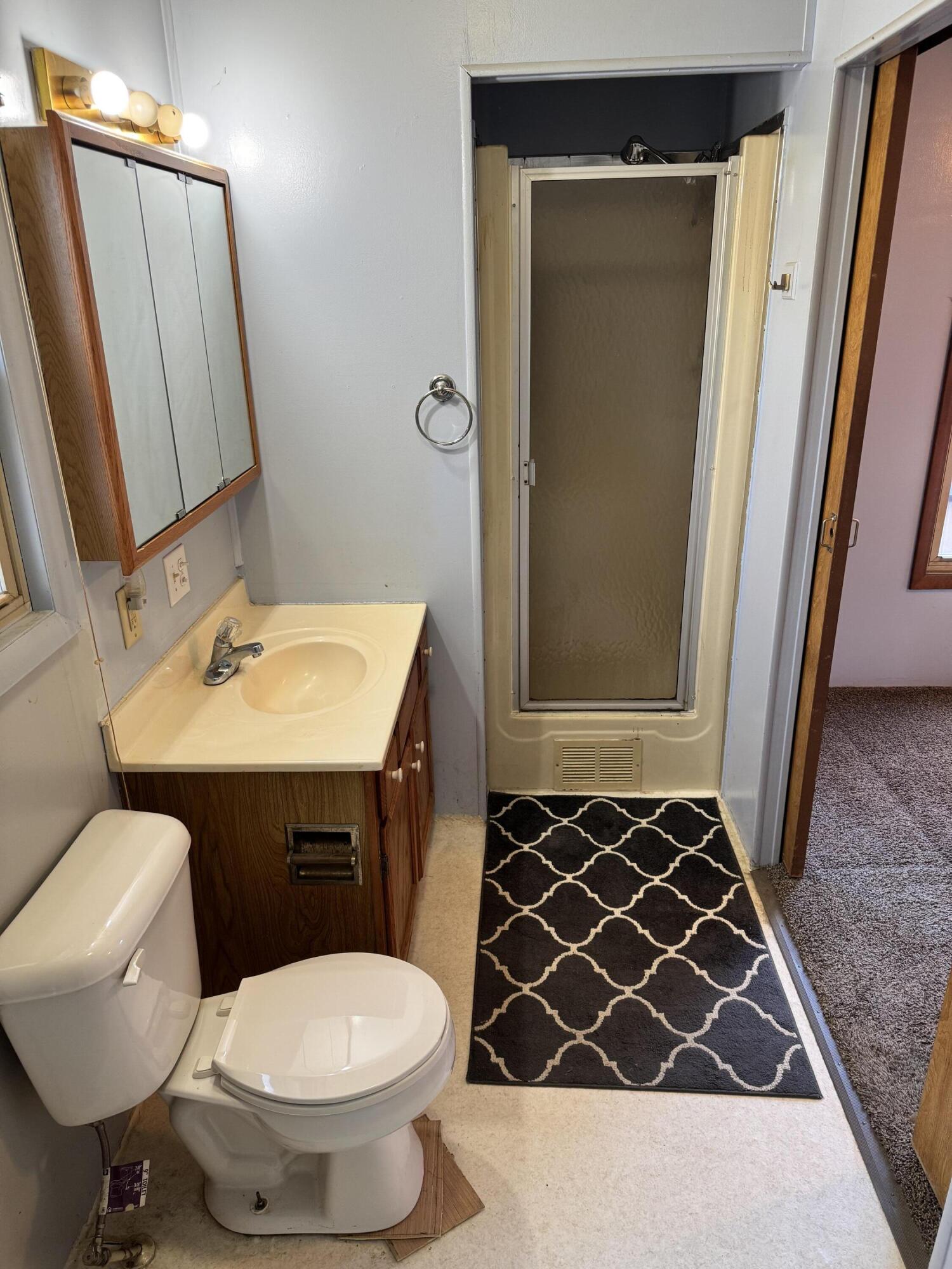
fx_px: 880
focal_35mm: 24
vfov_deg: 71.6
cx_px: 476
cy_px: 634
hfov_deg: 56.8
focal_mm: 6.76
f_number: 1.78
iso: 160
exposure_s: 1/60
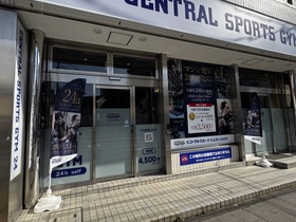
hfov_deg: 81.7
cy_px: 105
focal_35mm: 20
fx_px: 171
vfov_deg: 65.9
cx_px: 150
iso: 50
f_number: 2.2
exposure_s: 1/779
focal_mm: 2.22
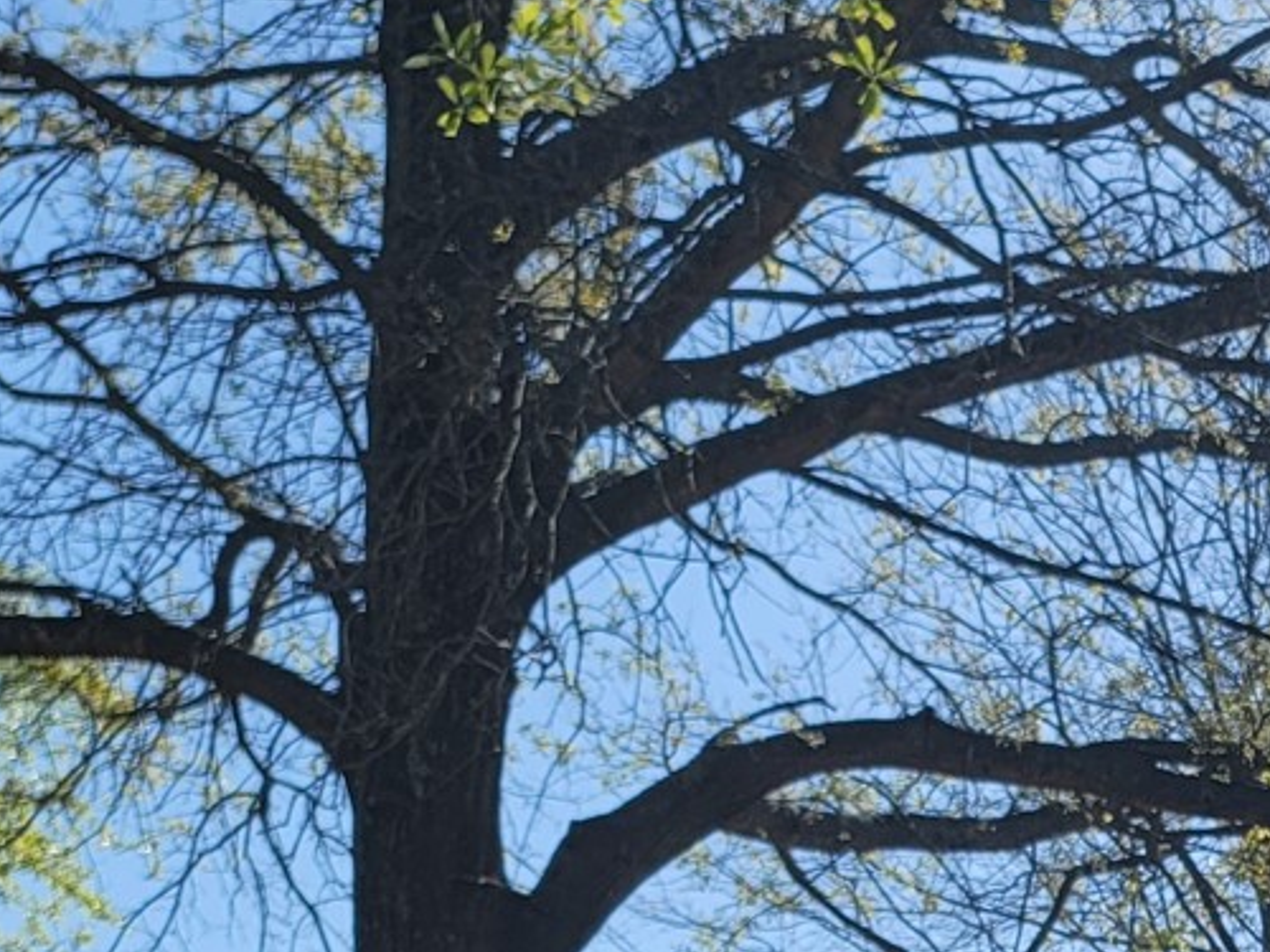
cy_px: 1686
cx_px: 1849
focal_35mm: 96
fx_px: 3522
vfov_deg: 13.8
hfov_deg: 18.4
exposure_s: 1/1000
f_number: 1.8
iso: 20
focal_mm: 7
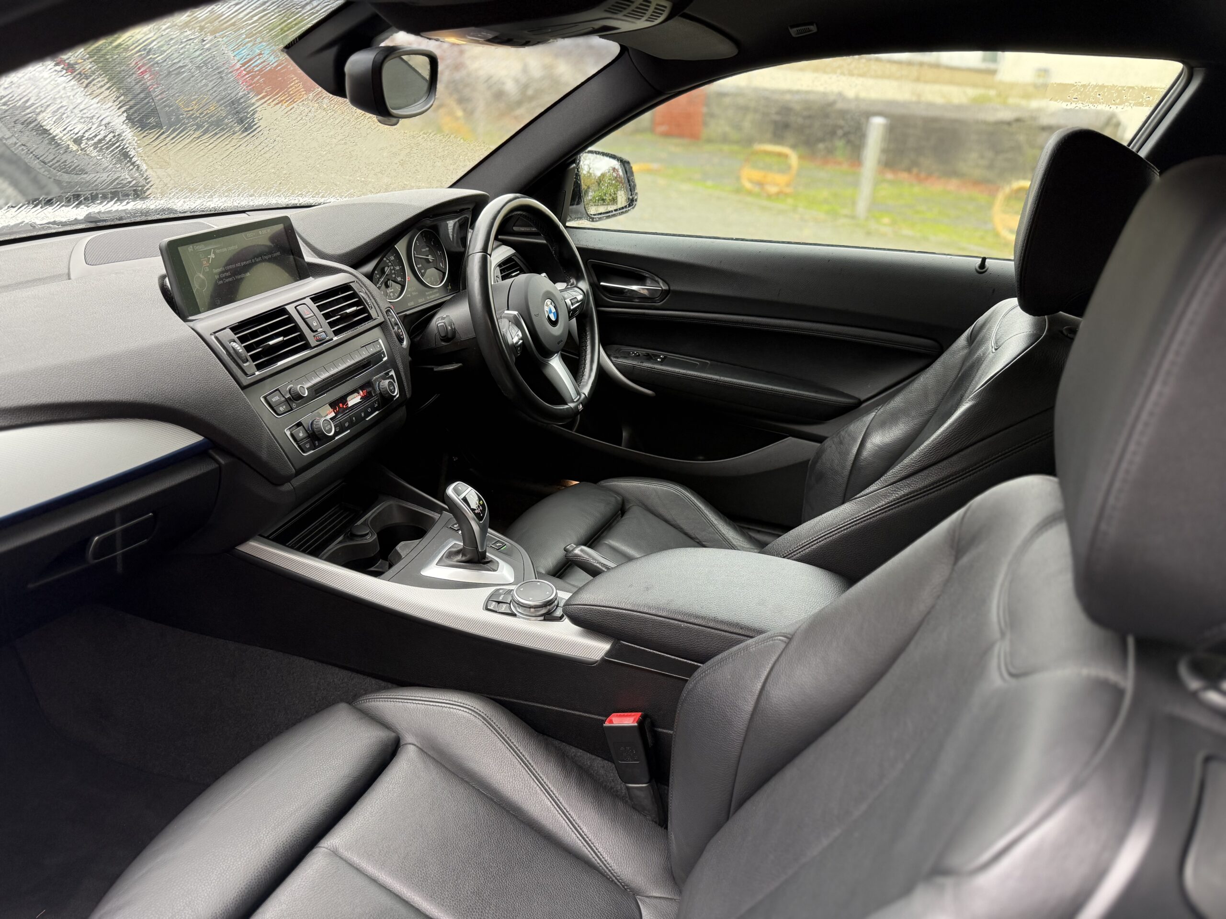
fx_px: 850
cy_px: 460
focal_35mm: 24
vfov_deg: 56.8
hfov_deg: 71.6
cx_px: 613
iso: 200
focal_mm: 6.76
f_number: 1.78
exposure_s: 1/106
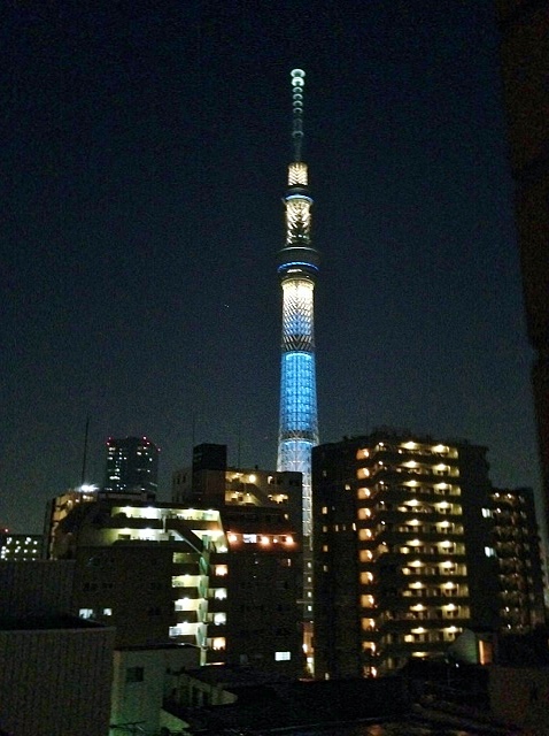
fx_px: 700
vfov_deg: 55.4
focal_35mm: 33
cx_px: 274
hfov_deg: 42.8
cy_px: 368
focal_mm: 4.12
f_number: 2.4
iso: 800
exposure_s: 1/15
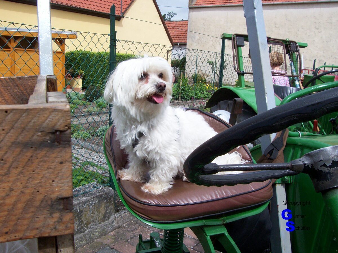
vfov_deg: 41.8
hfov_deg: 54.0
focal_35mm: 34
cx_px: 169
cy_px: 126
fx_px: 332
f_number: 5.1
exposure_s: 1/446
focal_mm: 5.6
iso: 80
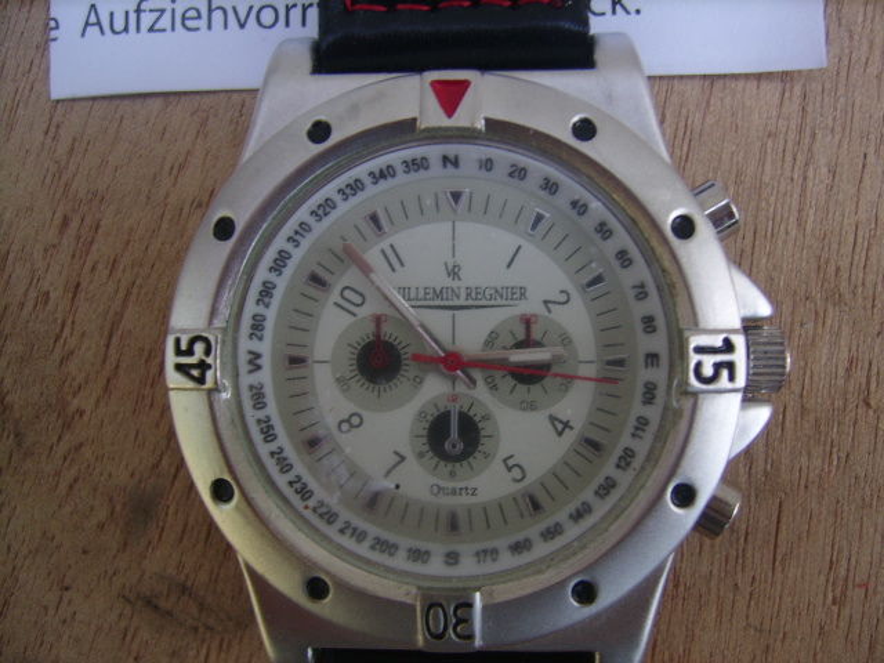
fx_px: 894
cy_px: 332
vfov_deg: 40.7
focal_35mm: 35
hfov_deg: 52.6
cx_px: 442
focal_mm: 5.95
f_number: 2.8
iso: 100
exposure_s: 1/65
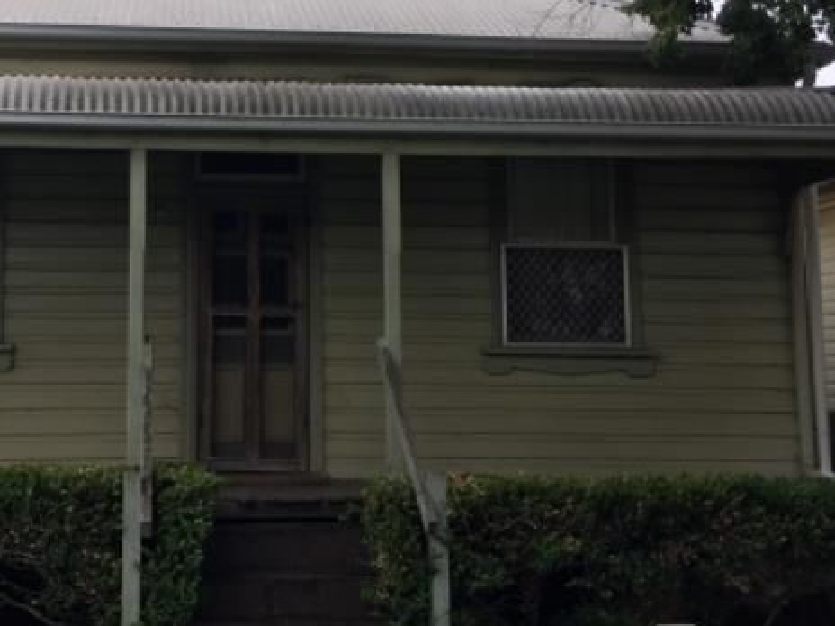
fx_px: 1206
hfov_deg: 37.7
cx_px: 274
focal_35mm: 50
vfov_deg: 29.1
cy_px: 277
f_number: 2.2
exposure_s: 1/373
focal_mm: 4.15
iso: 32
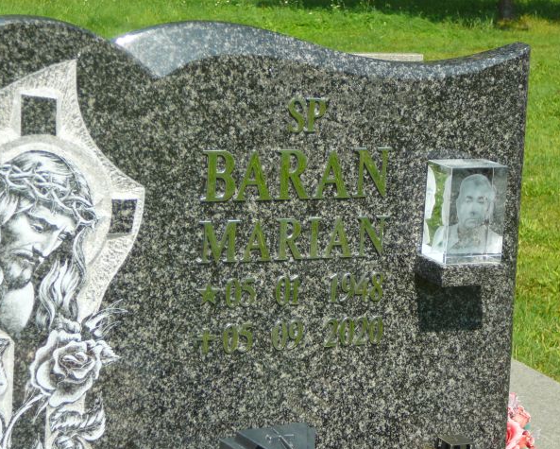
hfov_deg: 19.2
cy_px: 226
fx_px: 1658
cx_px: 277
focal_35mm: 100
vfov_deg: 15.4
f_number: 3.9
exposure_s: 1/400
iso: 80
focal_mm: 14.1
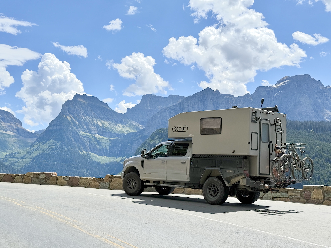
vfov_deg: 30.3
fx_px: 459
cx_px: 166
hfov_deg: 39.7
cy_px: 124
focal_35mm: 48
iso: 64
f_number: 1.78
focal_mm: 6.76
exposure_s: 1/7874
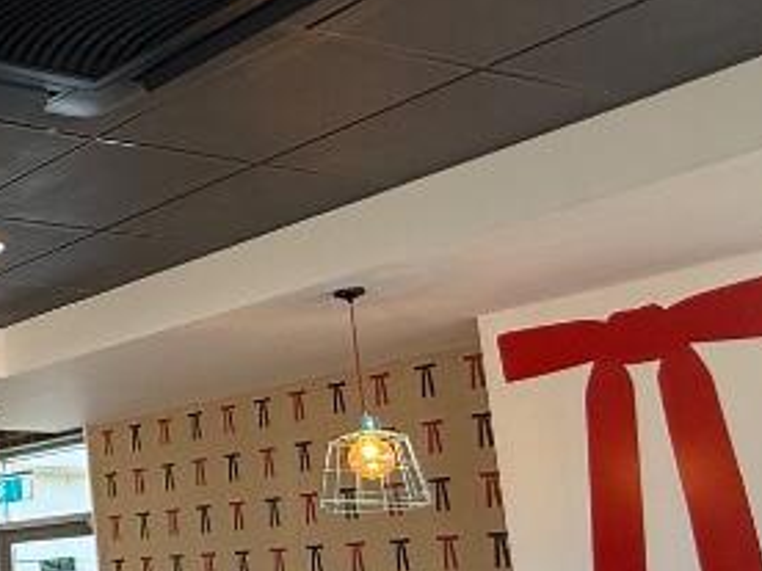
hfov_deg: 25.5
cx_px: -433
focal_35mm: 52
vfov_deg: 27.6
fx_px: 1145
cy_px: 441
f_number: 2.2
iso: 100
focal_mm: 2.22
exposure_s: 1/99
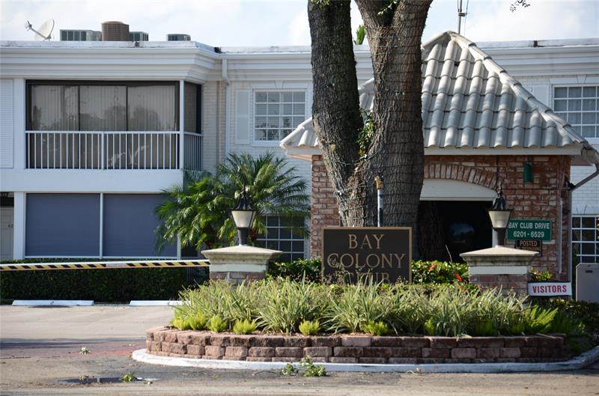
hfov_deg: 14.0
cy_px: 198
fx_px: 2440
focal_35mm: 147
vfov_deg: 9.3
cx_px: 300
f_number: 5.6
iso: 100
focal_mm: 98
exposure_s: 1/200
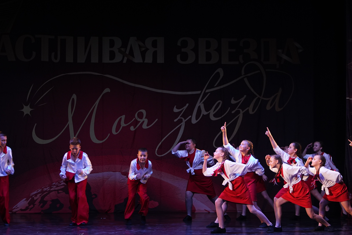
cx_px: 176
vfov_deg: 10.8
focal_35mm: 127
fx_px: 1242
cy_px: 118
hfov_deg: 16.1
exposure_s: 1/400
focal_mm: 85
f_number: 2.8
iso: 1600
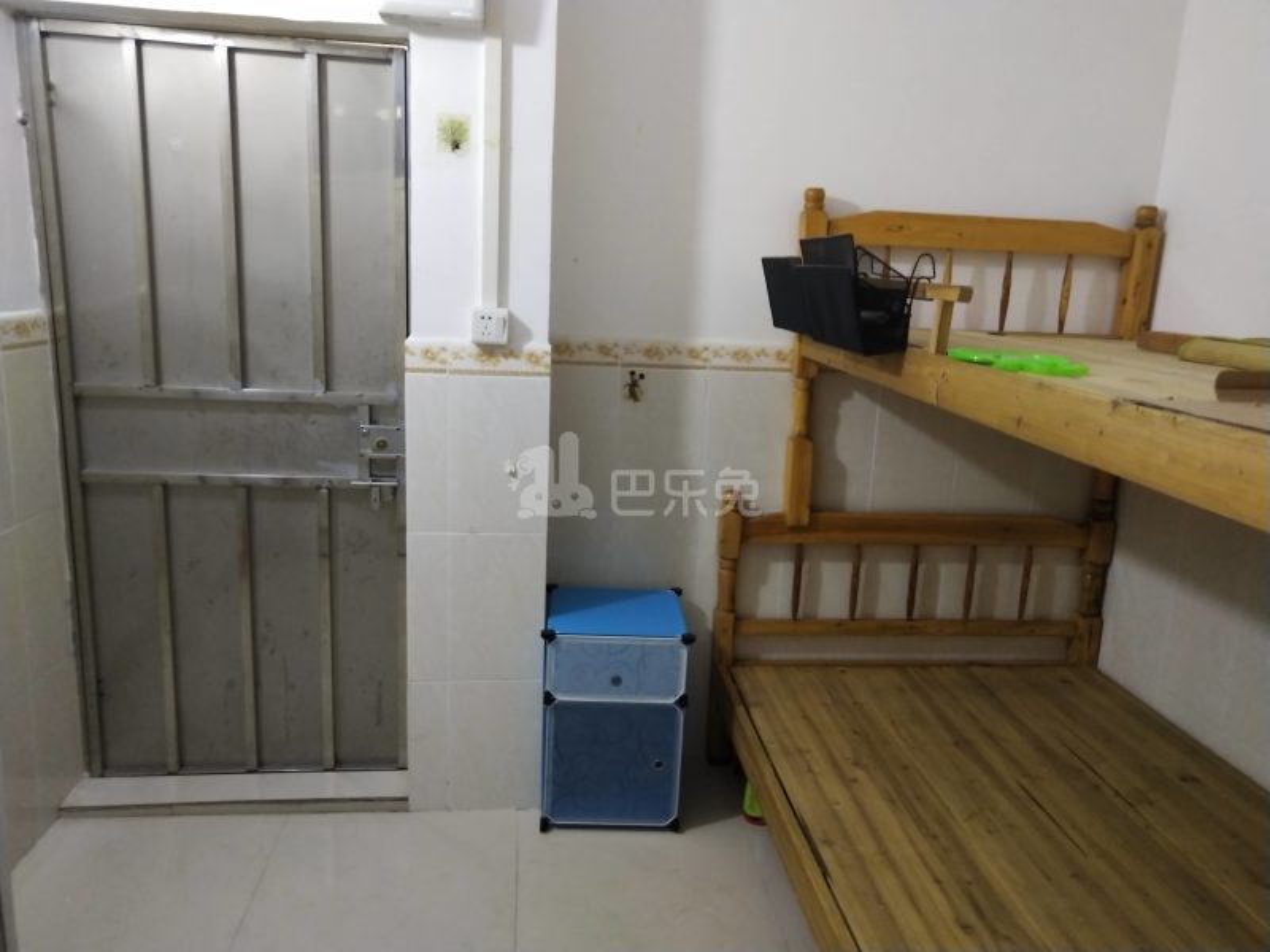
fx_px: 1101
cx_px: 635
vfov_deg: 46.8
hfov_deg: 60.0
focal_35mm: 30
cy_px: 476
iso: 460
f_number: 1.8
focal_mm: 3.95
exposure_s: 1/33.3
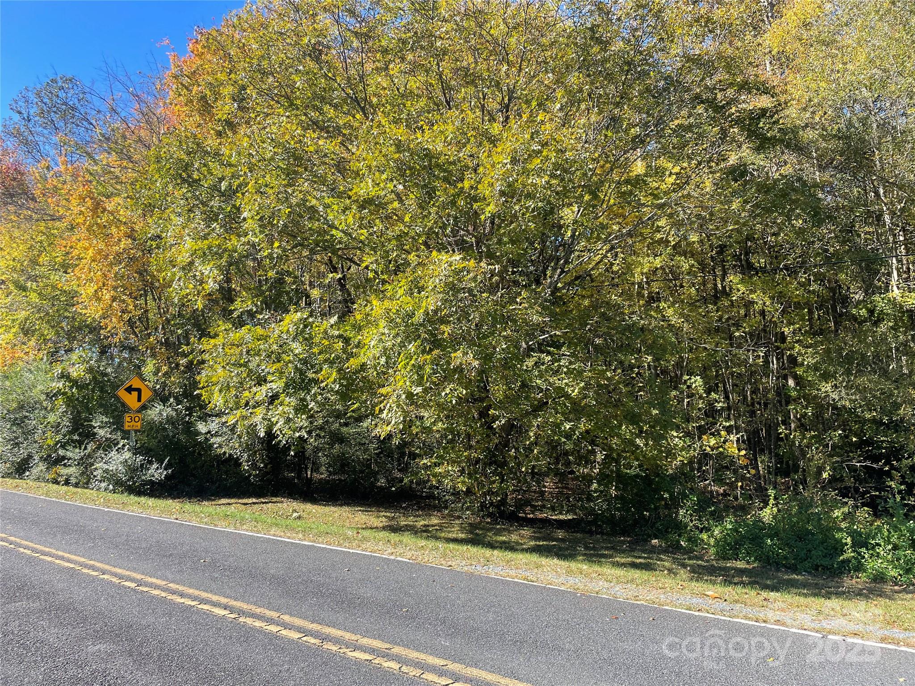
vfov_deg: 53.1
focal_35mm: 26
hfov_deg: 67.3
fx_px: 687
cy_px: 343
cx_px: 458
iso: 32
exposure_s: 1/868
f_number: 1.6
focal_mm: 4.2
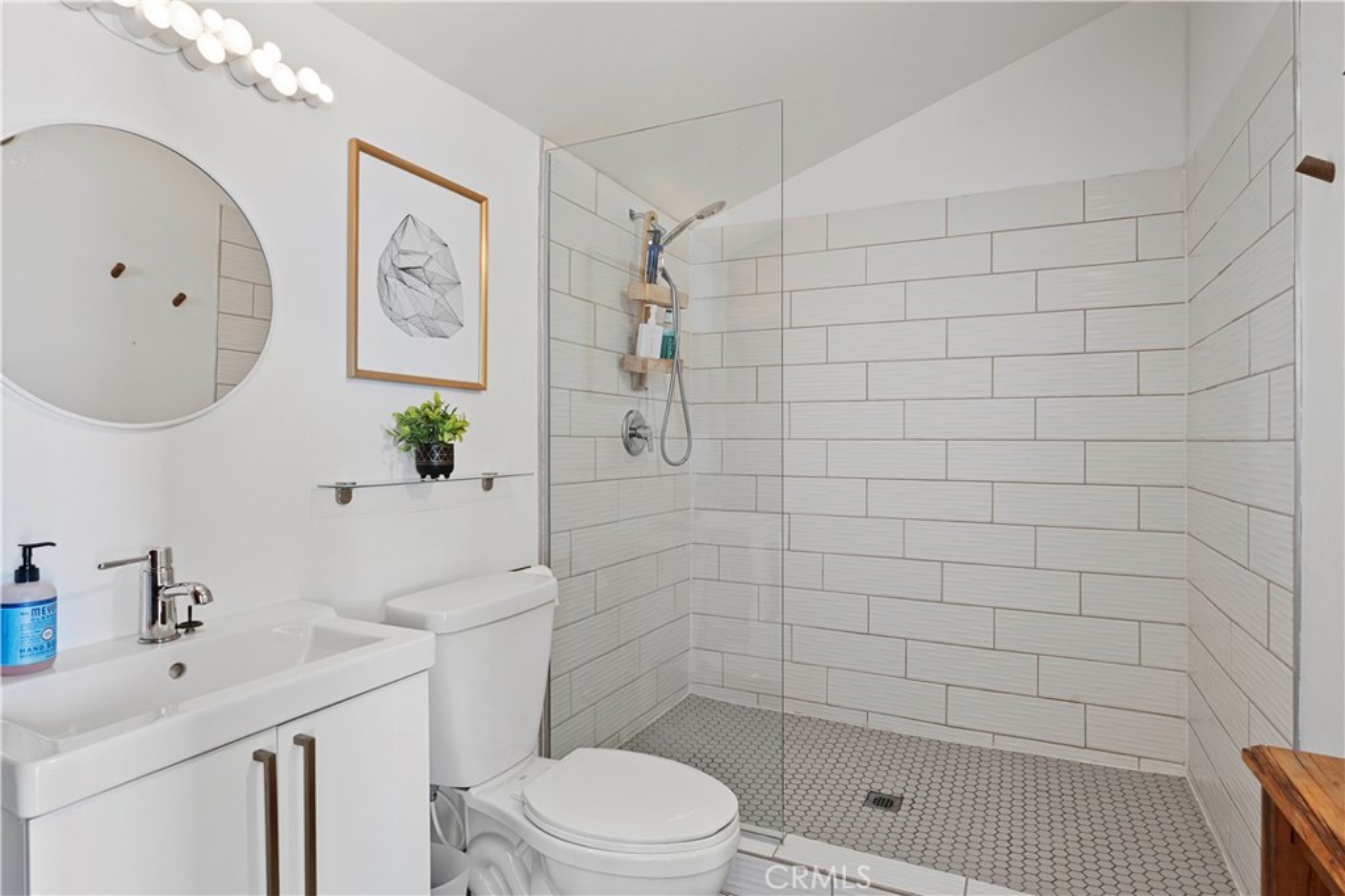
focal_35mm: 19
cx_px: 672
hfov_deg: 86.9
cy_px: 448
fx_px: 710
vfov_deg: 64.6
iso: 400
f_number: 10
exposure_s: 1/2
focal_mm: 19
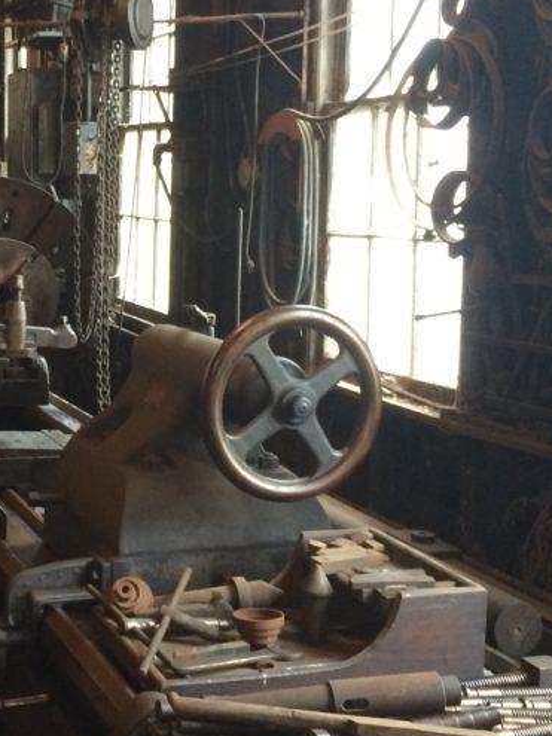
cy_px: 297
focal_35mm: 60
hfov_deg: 23.9
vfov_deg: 32.1
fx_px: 1276
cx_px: 91
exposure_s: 1/30
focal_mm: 4.15
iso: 160
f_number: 2.2
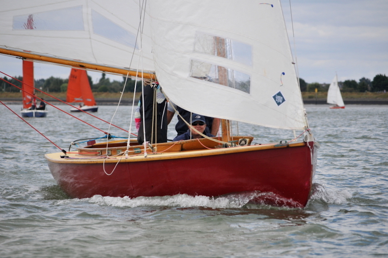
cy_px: 129
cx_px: 194
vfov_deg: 7.5
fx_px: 1970
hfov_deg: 11.2
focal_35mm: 183
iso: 200
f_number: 5.6
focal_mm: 122
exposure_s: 1/800
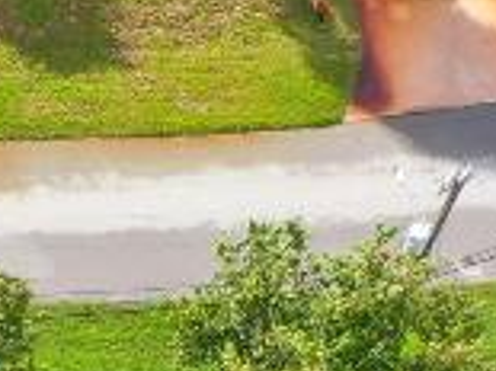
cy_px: 1097
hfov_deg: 8.3
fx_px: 2864
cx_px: -1021
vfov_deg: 6.7
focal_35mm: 200
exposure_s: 1/320
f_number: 5
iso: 100
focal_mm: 10.26
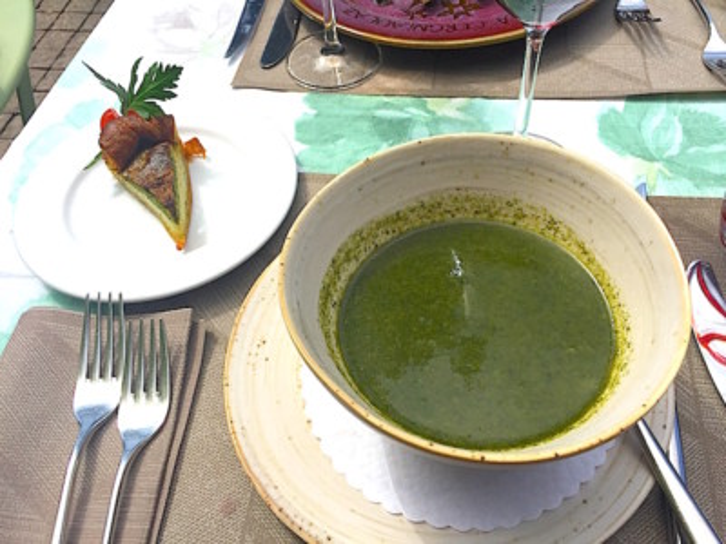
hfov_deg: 61.7
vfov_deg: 48.2
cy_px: 272
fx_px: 608
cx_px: 363
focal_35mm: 29
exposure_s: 1/3049
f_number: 2.2
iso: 32
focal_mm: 4.15
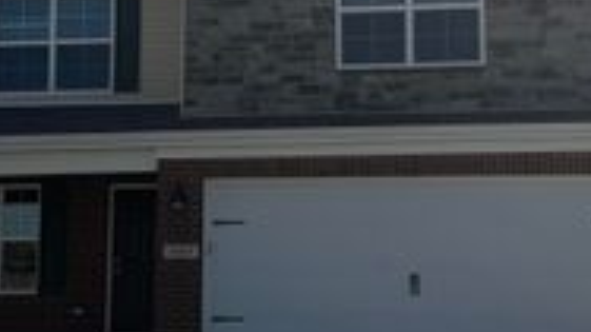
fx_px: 1096
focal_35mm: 70
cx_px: 250
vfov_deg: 17.2
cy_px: 138
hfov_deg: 30.1
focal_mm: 6.76
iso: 80
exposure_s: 1/10309
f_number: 1.78
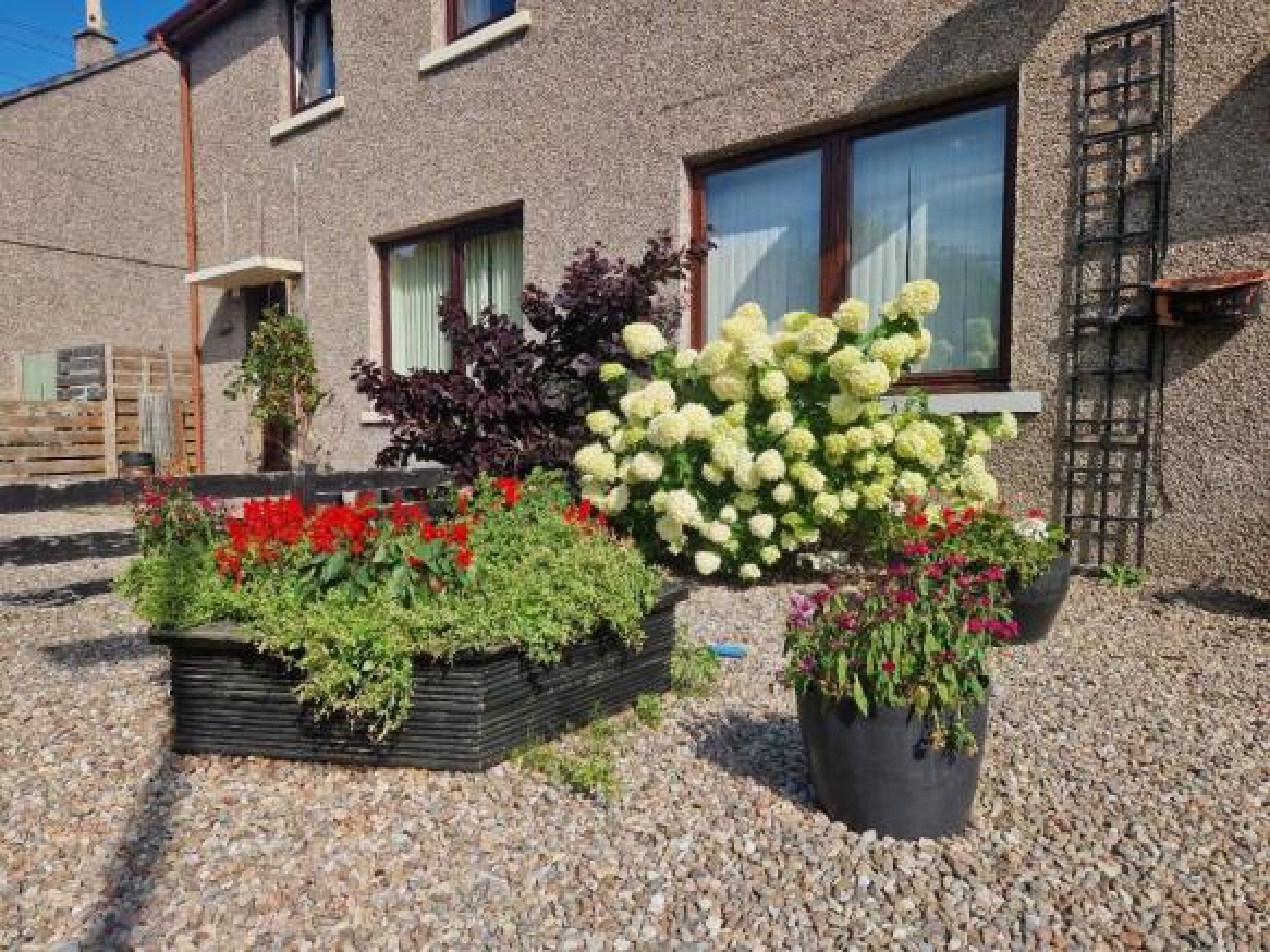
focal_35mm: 23
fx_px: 844
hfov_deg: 73.9
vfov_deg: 58.9
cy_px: 476
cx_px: 635
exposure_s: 1/2424
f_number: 1.8
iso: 50
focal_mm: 5.4
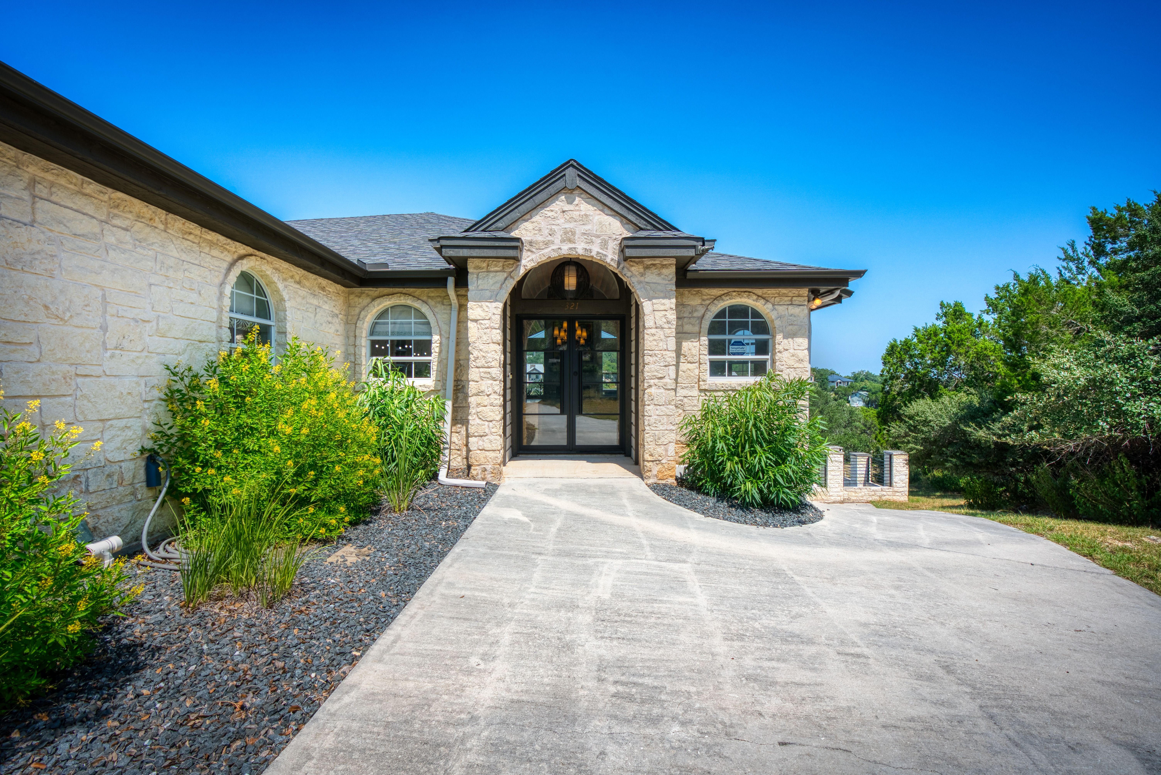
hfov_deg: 96.7
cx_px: 580
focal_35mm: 16
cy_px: 388
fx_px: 516
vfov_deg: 73.8
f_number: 11
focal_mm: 16
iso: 100
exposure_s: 1/30
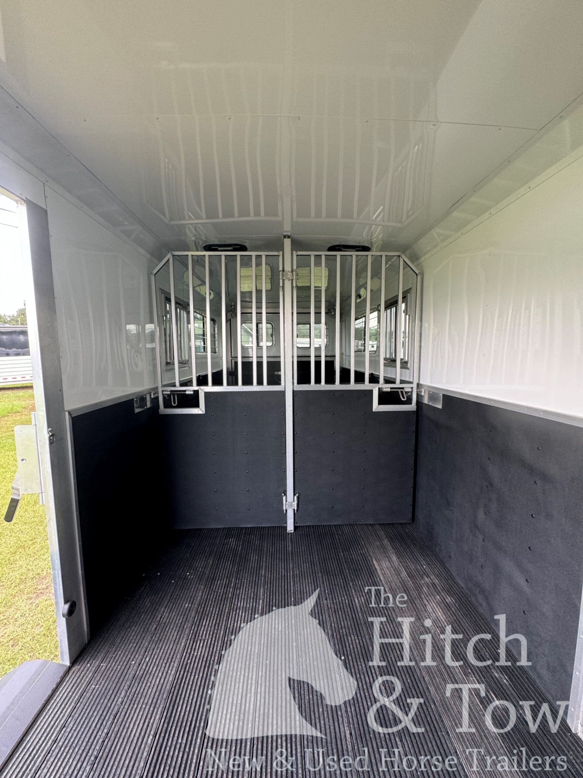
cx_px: 292
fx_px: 314
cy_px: 389
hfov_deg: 85.7
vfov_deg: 102.1
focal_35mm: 14
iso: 125
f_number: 2.2
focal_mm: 2.22
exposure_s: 1/99
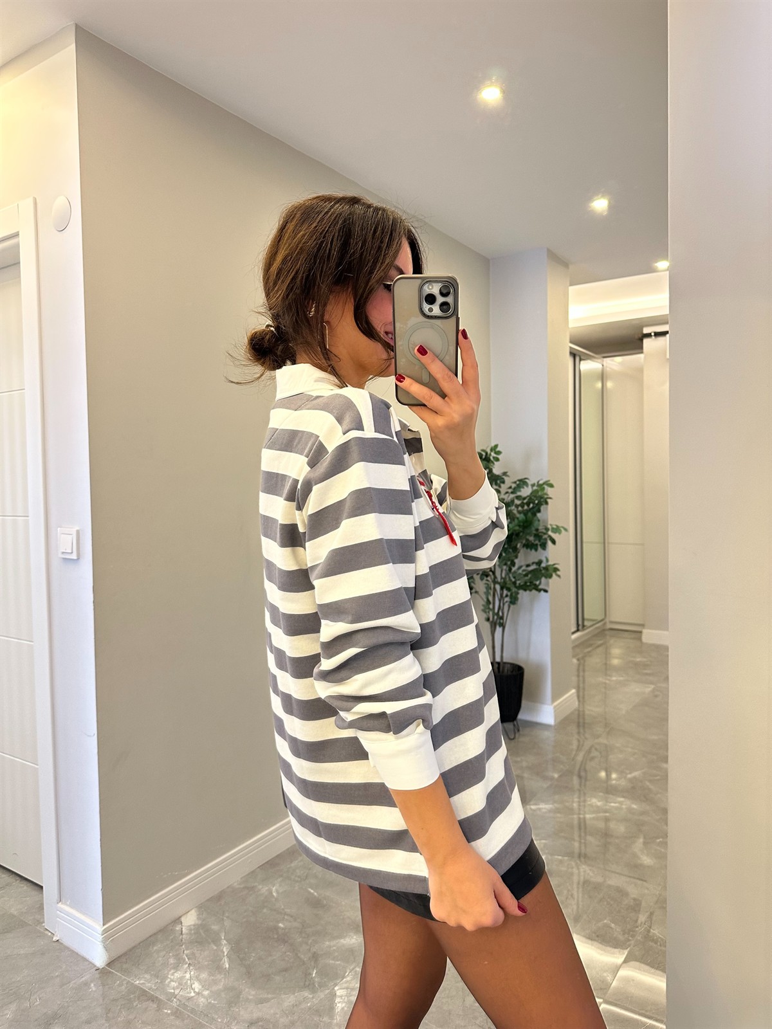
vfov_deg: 71.6
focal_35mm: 24
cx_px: 386
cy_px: 514
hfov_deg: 56.8
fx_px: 714
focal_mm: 6.86
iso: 200
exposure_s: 1/50
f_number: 1.78
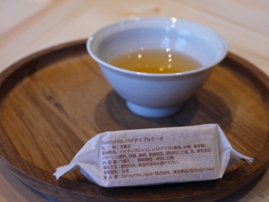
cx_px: 134
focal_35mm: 55
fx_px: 427
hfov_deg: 34.9
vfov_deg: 26.6
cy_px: 102
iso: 800
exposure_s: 1/60
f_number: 5.1
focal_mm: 27
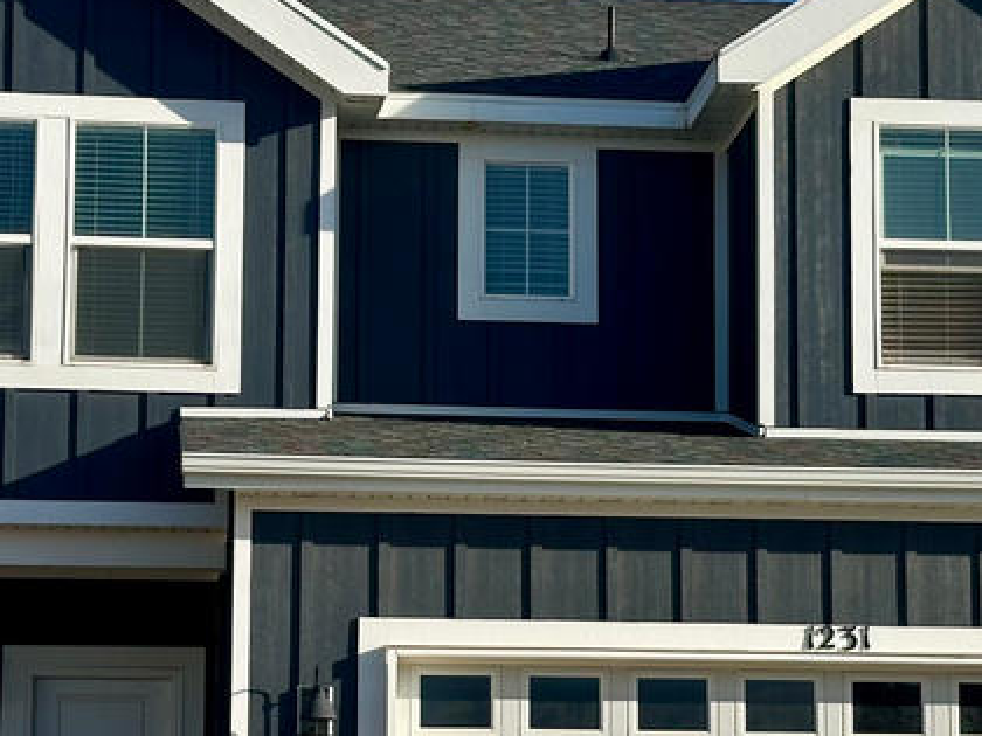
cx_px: 561
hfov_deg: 16.8
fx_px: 3319
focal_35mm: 117
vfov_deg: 12.7
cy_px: 439
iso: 64
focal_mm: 6.86
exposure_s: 1/4367
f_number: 1.78
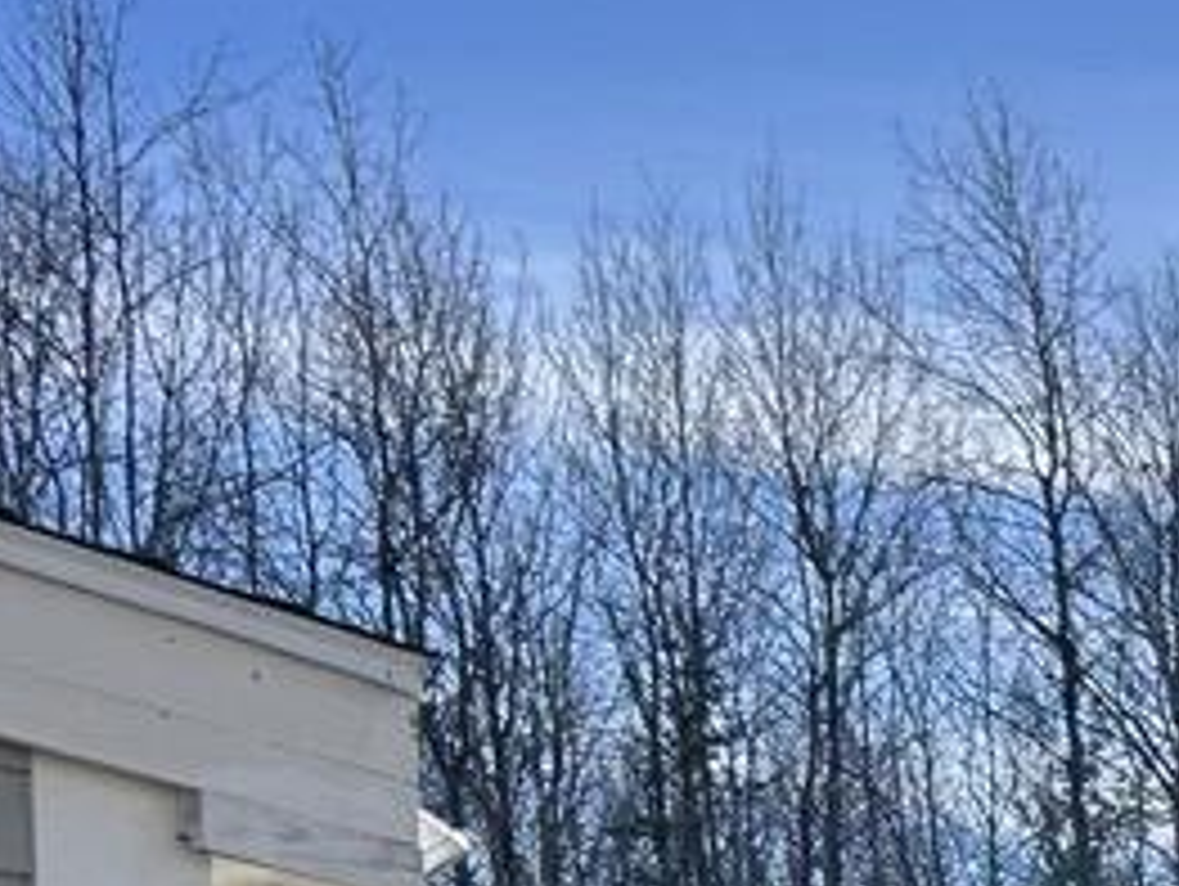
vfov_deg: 11.0
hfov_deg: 13.7
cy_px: 1552
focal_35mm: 127
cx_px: 2192
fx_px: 4330
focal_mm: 5.7
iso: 50
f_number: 1.5
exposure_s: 1/5319
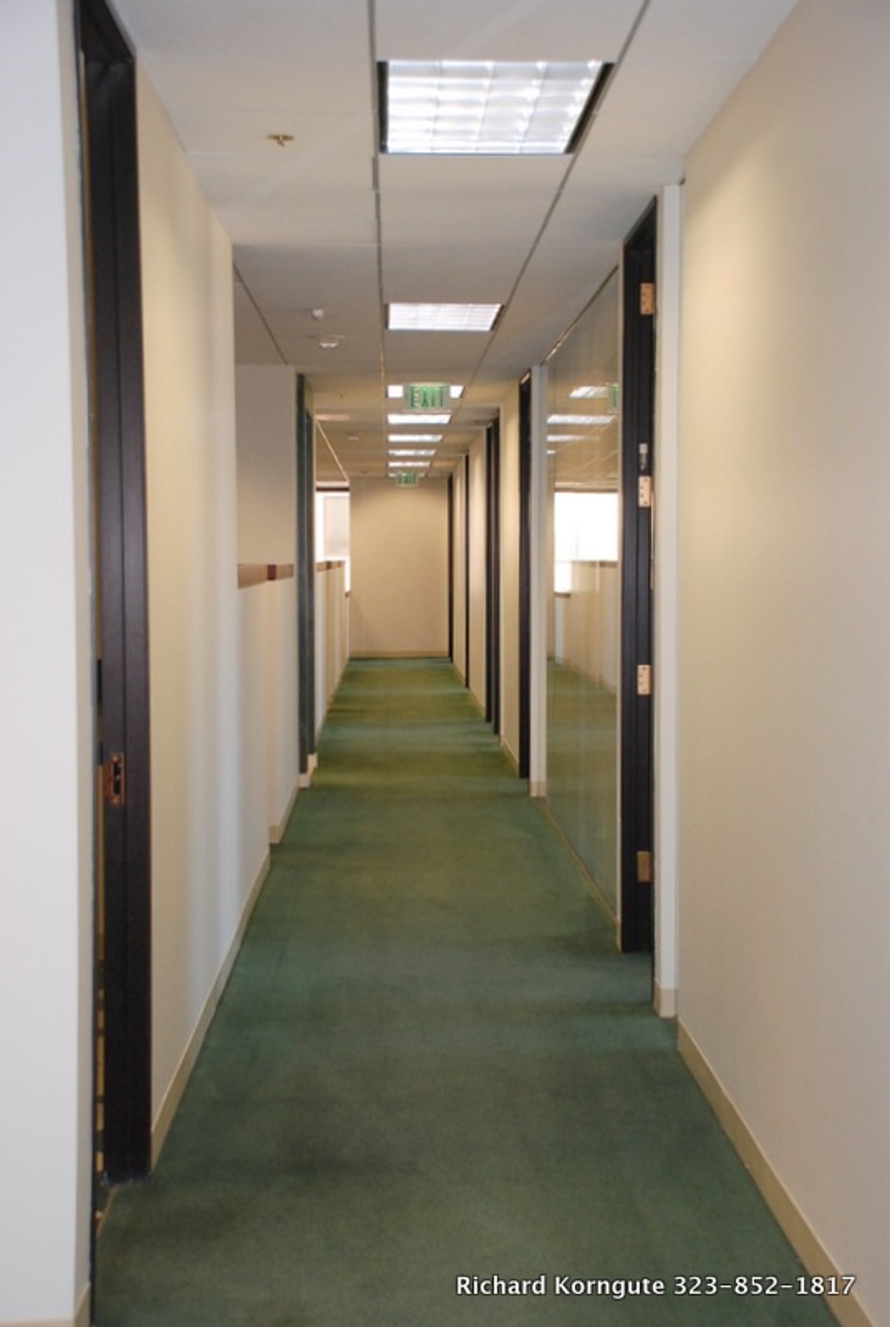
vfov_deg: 37.8
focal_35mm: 52
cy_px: 664
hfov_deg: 25.9
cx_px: 445
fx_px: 1938
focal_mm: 35
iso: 800
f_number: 5
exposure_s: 1/60
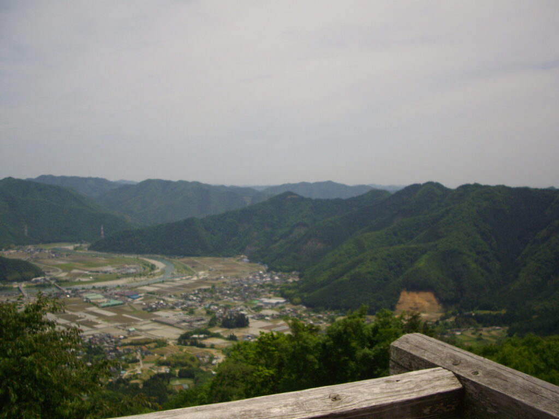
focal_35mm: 37
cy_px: 210
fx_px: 597
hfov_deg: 50.1
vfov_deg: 38.7
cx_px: 280
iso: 100
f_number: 5.6
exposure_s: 1/800
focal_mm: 6.2
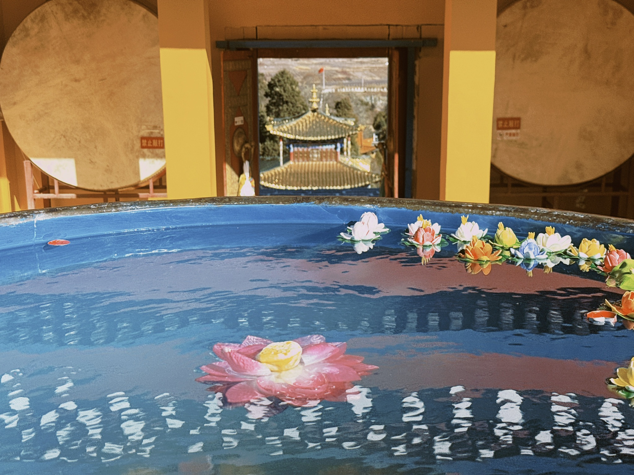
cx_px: 317
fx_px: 879
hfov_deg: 39.7
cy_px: 238
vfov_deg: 30.3
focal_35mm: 48
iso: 64
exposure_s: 1/4587
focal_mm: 6.76
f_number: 1.78
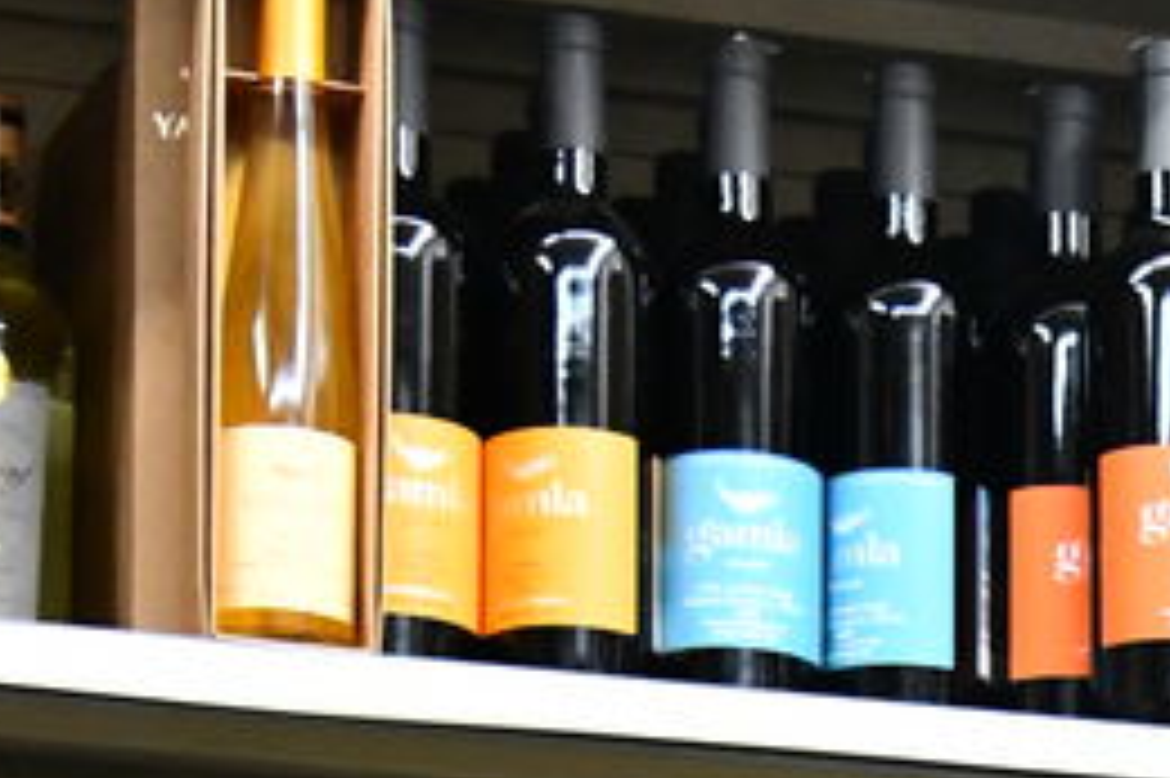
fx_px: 6658
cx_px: 1998
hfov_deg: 9.6
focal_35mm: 205
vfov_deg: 6.3
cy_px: 2012
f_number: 5
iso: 3200
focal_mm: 38
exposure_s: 1/100
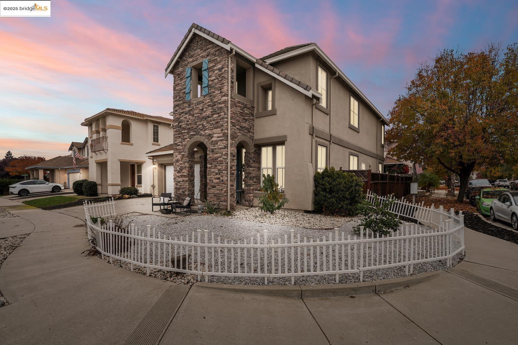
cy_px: 172
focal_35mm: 16
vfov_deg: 73.7
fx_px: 230
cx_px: 259
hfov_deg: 96.7
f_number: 8
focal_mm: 16
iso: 100
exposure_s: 1/8
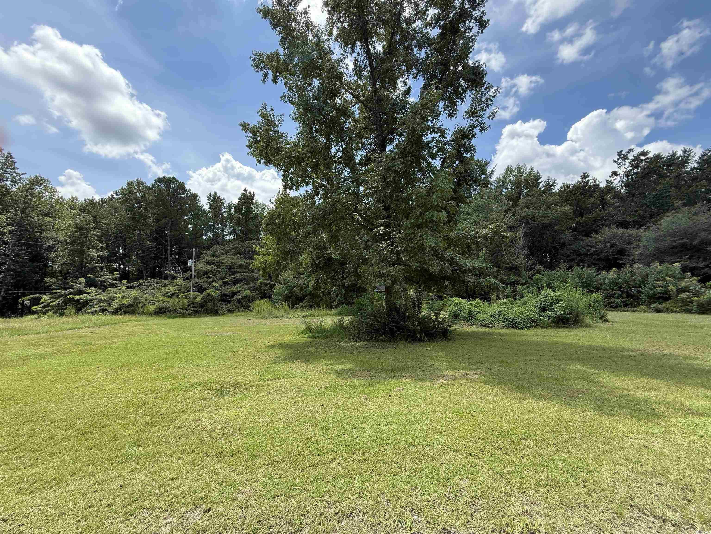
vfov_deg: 85.7
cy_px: 267
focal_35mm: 14
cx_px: 356
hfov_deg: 102.1
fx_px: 288
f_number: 2.2
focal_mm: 2.22
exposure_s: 1/596
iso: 64
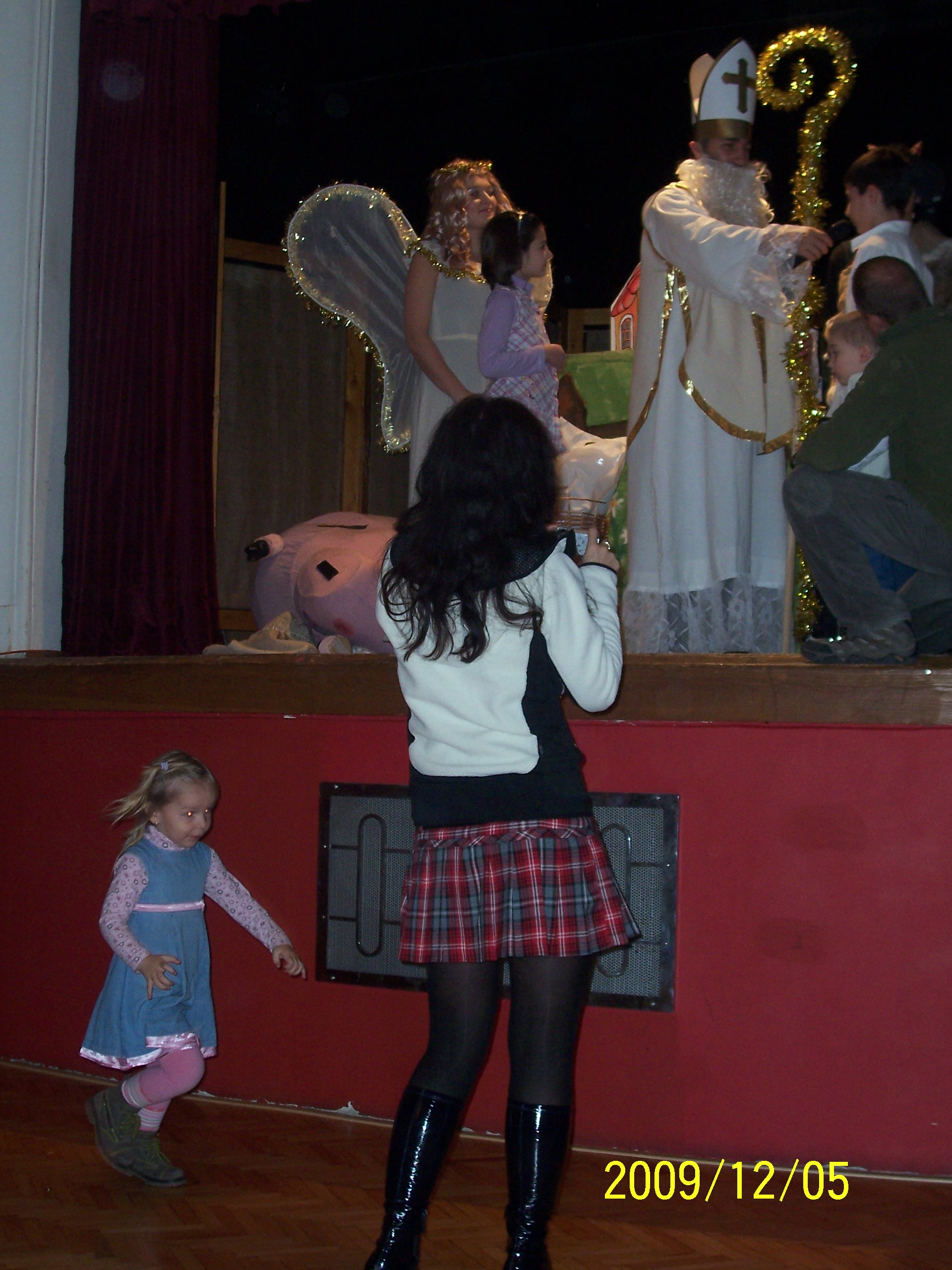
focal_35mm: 53
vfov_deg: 36.2
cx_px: 476
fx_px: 1943
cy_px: 635
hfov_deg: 27.5
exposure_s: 1/60
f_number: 3.4
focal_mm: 8.6
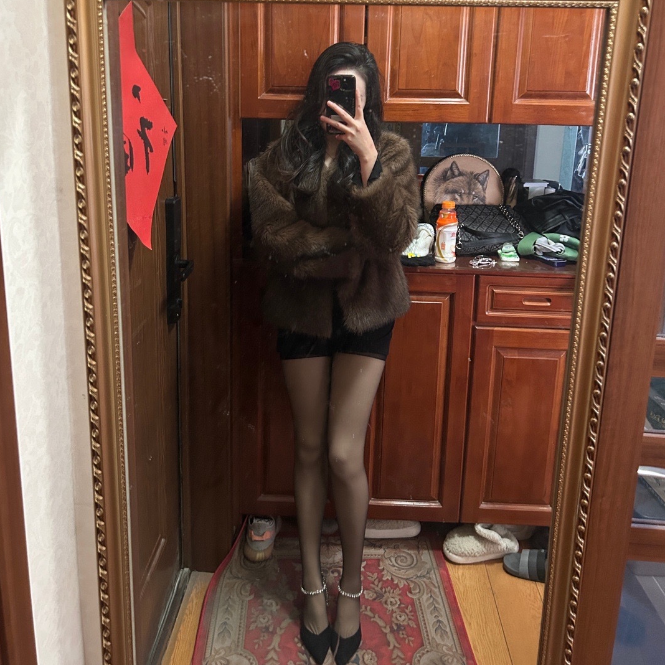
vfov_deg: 51.8
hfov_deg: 52.5
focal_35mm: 31
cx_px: 333
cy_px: 236
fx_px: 674
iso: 640
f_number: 1.5
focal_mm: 5.7
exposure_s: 1/33
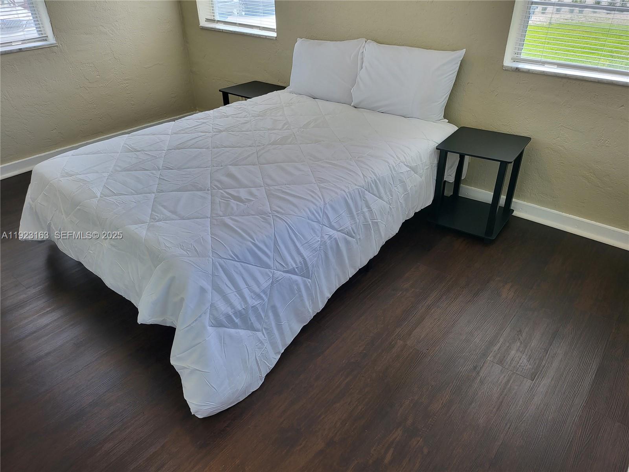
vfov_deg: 56.8
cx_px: 314
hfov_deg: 71.6
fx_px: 436
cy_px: 236
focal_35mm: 24
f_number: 1.8
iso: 80
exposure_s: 1/120
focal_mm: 5
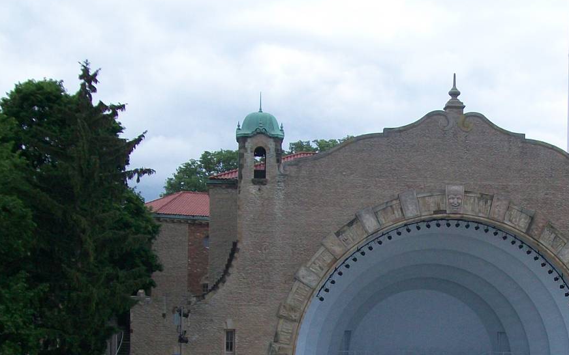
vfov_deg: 18.1
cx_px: 395
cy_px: 361
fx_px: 1085
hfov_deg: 29.1
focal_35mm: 70
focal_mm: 6
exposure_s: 1/400
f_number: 2.7
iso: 64
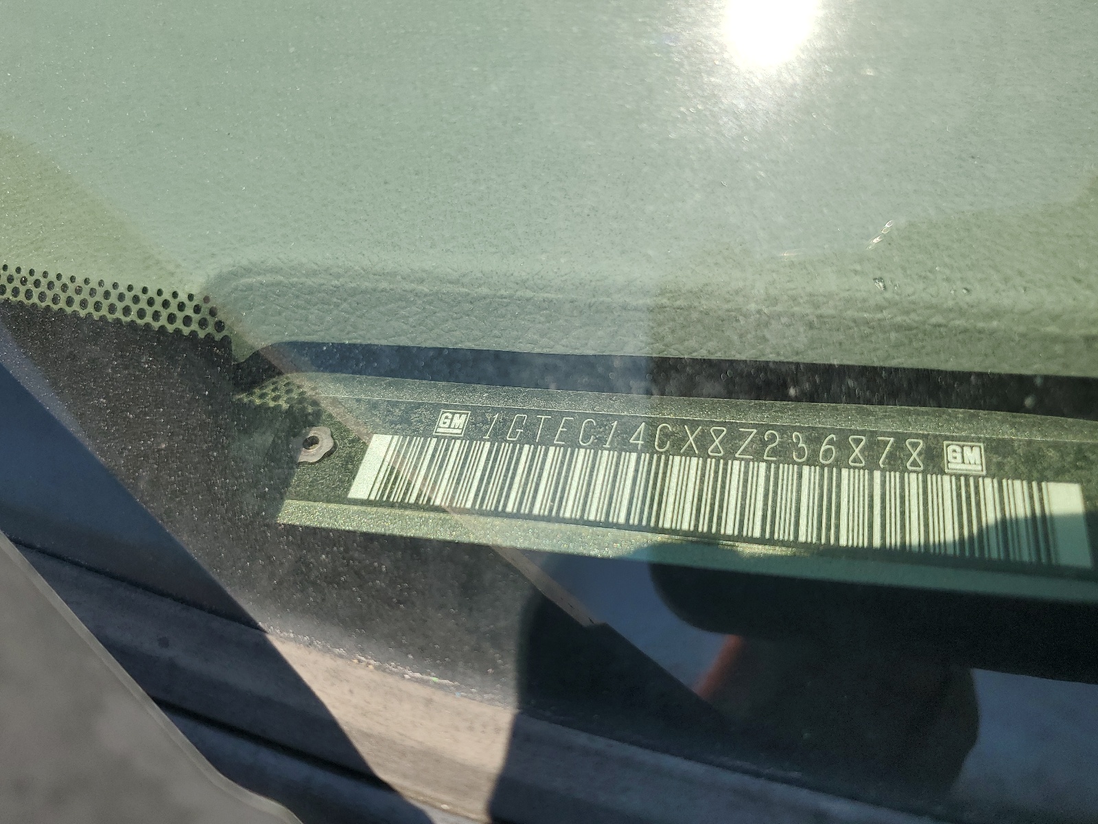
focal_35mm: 26
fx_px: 825
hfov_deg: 67.3
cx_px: 549
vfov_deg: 53.1
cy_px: 412
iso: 50
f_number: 1.5
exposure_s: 1/2500
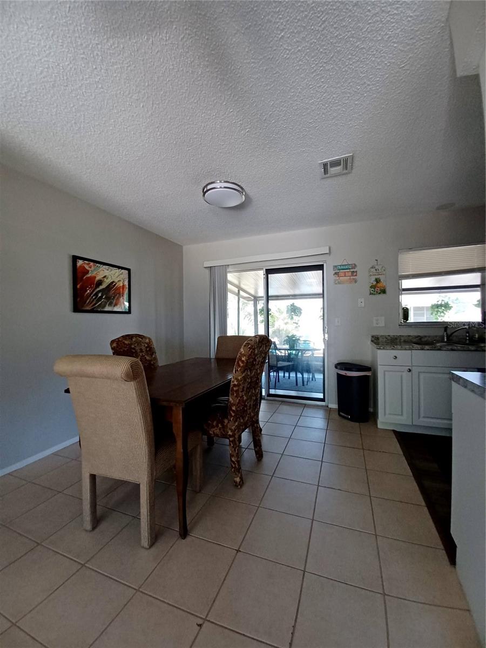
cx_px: 243
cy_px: 324
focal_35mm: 13
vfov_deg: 106.2
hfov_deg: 89.9
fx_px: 243
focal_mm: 1.42
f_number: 2.2
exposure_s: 1/29
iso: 125
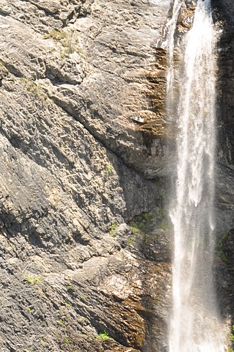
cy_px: 278
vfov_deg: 11.8
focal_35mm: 174
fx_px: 1699
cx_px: 219
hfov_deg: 7.9
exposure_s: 1/200
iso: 200
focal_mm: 50
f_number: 7.1
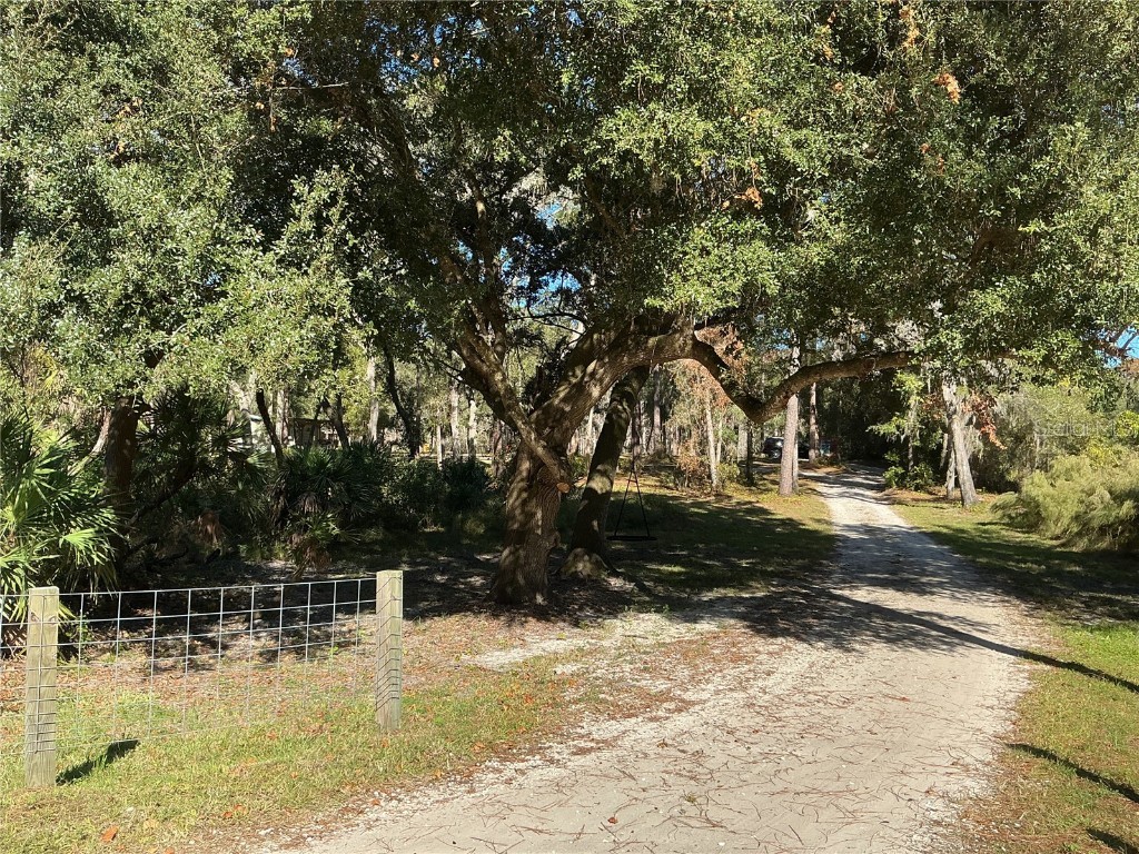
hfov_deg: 61.7
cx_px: 570
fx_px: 954
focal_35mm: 29
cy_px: 427
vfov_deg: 48.2
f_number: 1.8
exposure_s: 1/869
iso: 25
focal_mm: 3
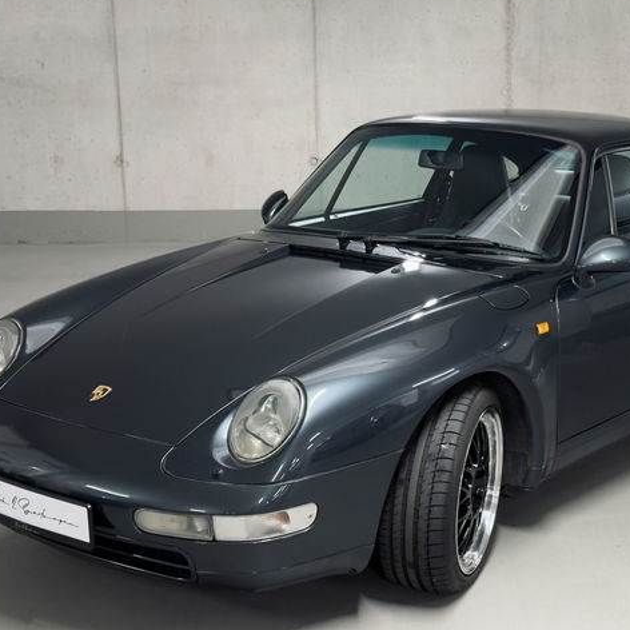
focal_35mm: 69
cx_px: 411
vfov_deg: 25.0
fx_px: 1421
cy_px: 300
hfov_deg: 24.9
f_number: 1.78
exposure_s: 1/50
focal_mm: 6.76
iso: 250
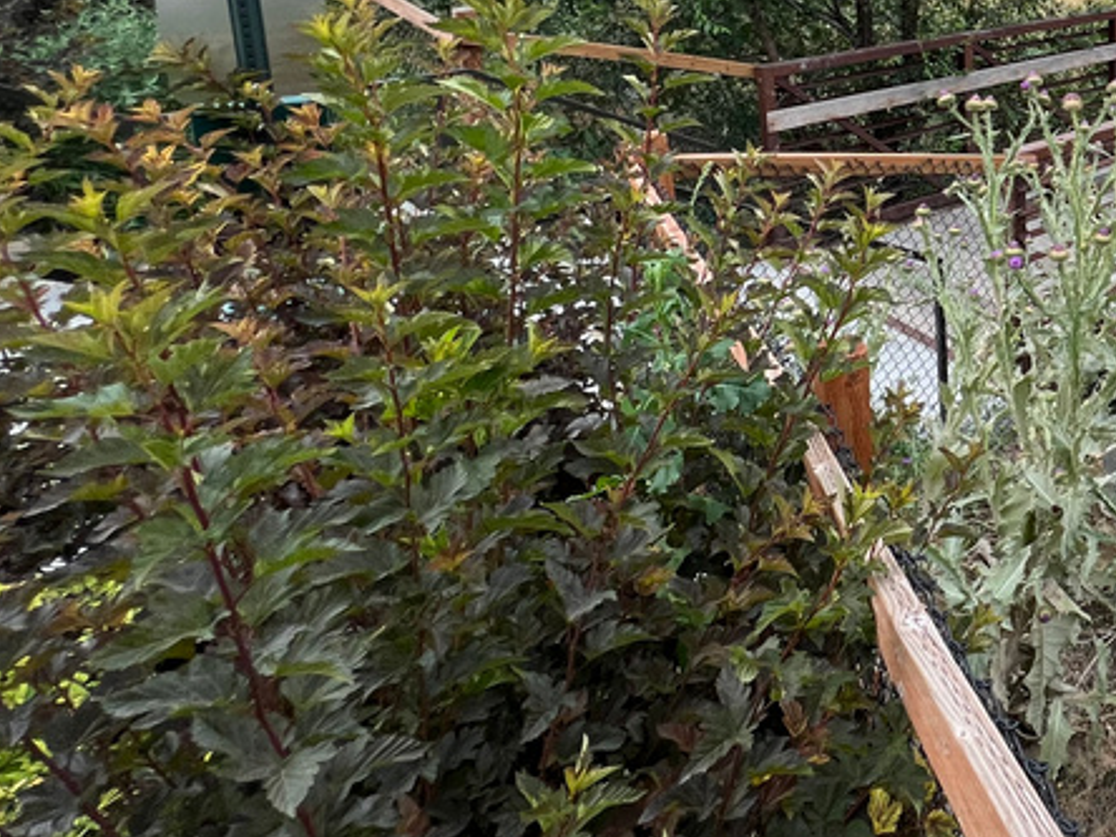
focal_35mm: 30
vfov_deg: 42.5
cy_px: 68
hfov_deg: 44.4
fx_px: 967
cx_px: 1249
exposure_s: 1/528
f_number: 1.8
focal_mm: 1.57
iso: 32
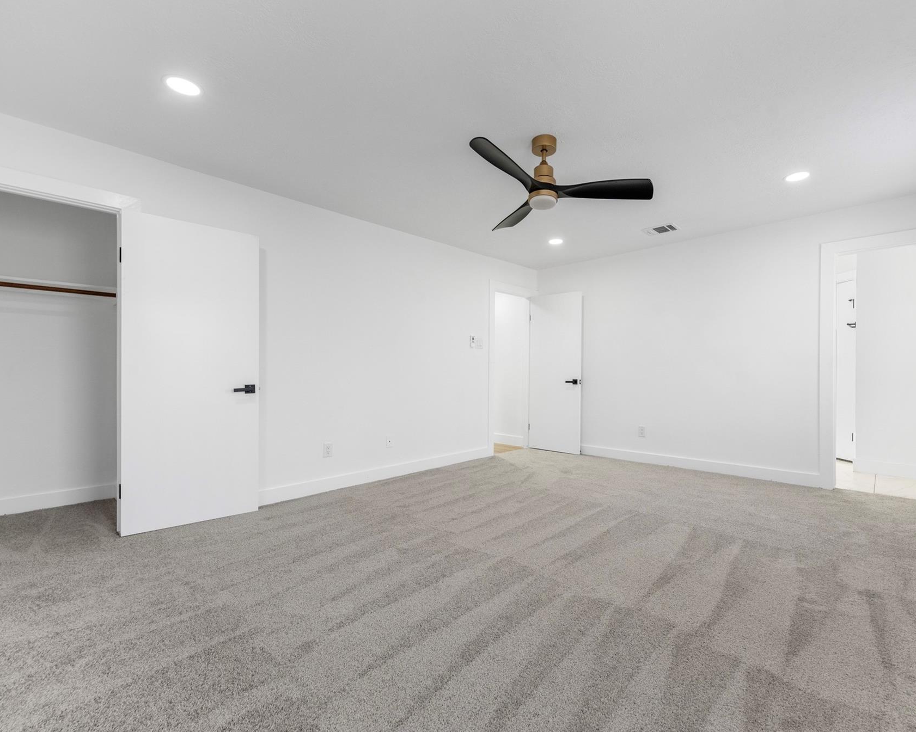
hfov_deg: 92.8
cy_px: 363
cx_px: 504
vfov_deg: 80.4
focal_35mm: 16
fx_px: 434
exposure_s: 1/15
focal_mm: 14
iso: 250
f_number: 7.1
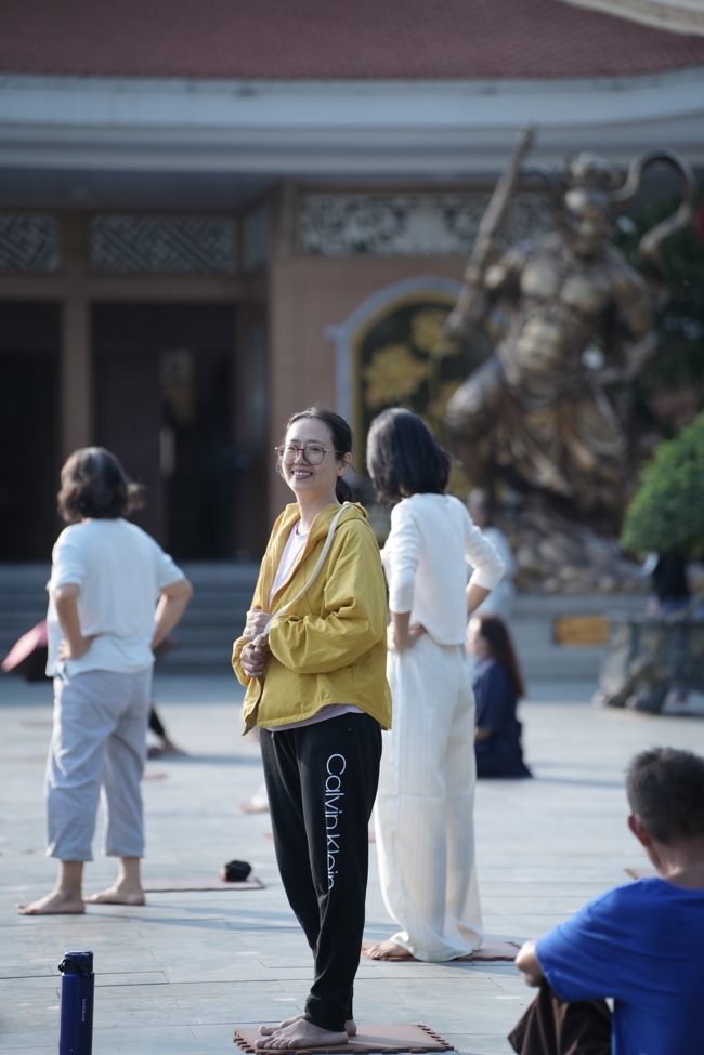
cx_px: 352
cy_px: 528
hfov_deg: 9.9
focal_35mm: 139
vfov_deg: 14.8
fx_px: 4077
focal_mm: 139
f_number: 2.8
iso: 500
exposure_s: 1/2000
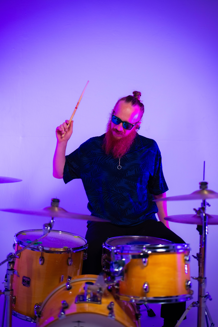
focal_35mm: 50
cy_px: 164
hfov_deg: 27.0
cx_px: 109
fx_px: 454
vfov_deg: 39.6
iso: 800
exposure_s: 1/250
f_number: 1.8
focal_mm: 50
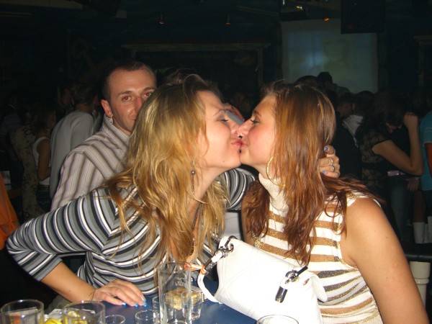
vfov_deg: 37.7
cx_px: 216
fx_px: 474
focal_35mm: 38
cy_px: 162
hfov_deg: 49.0
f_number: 2.8
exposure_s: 1/60
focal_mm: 7.9
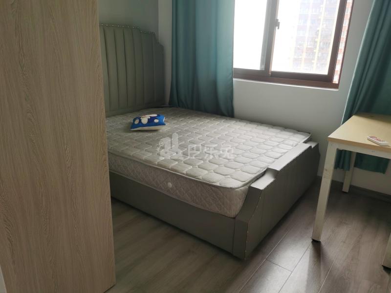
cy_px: 146
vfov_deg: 51.4
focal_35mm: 27
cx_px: 196
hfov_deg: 65.3
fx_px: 305
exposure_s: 1/100
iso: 80
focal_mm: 5.56
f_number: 1.6
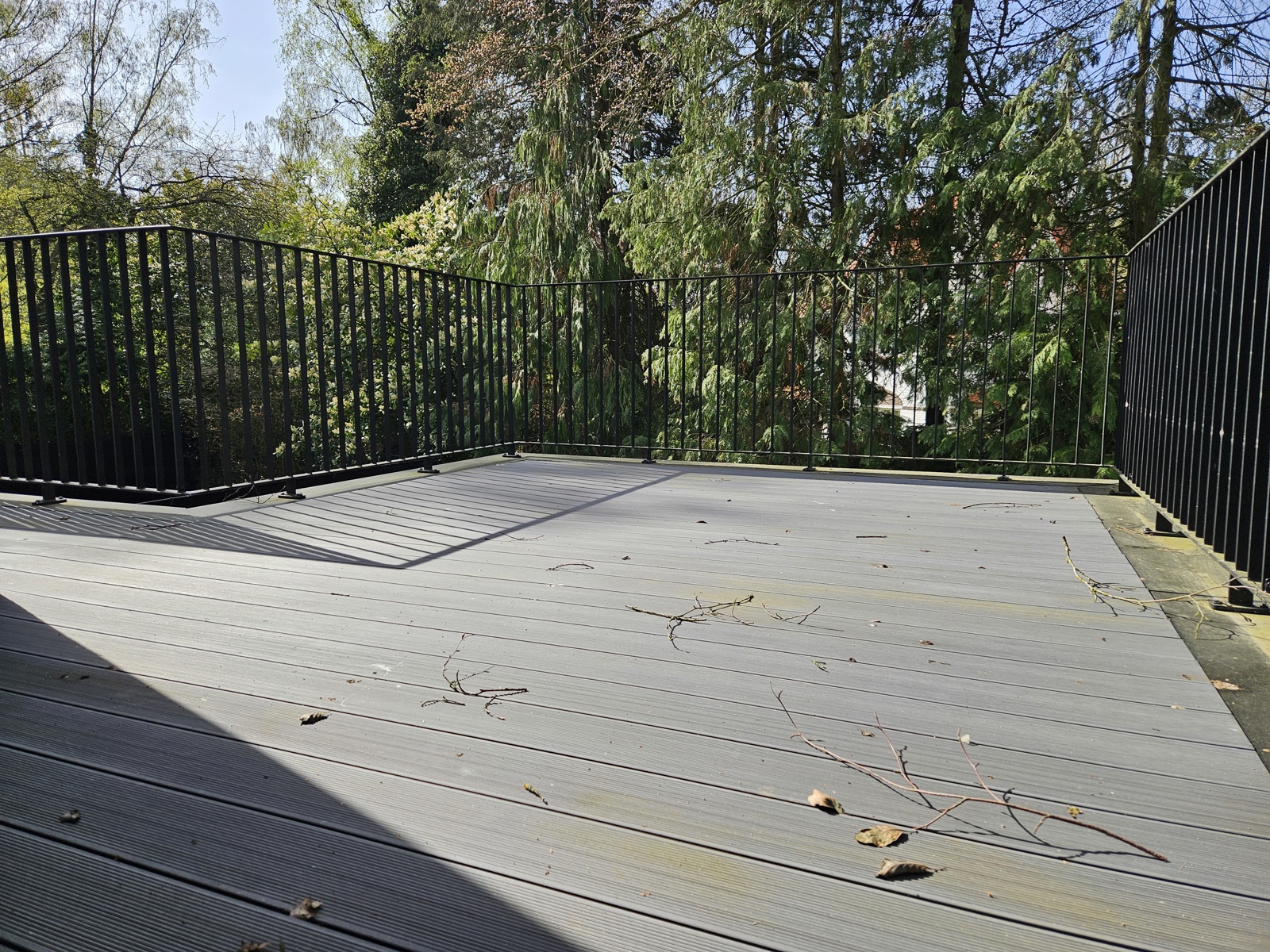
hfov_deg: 73.9
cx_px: 635
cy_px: 476
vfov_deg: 58.9
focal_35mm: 23
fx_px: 844
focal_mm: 5.4
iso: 25
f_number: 1.8
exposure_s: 1/873
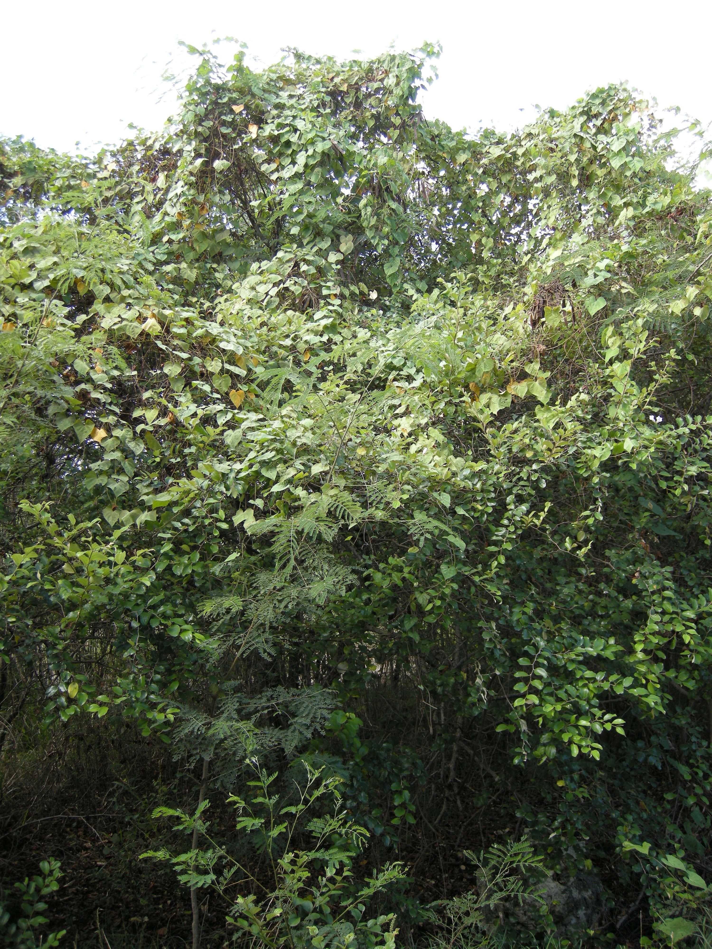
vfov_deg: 52.6
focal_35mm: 35
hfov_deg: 40.7
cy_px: 474
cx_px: 356
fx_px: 960
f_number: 3
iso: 64
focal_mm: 7.5
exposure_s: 1/77
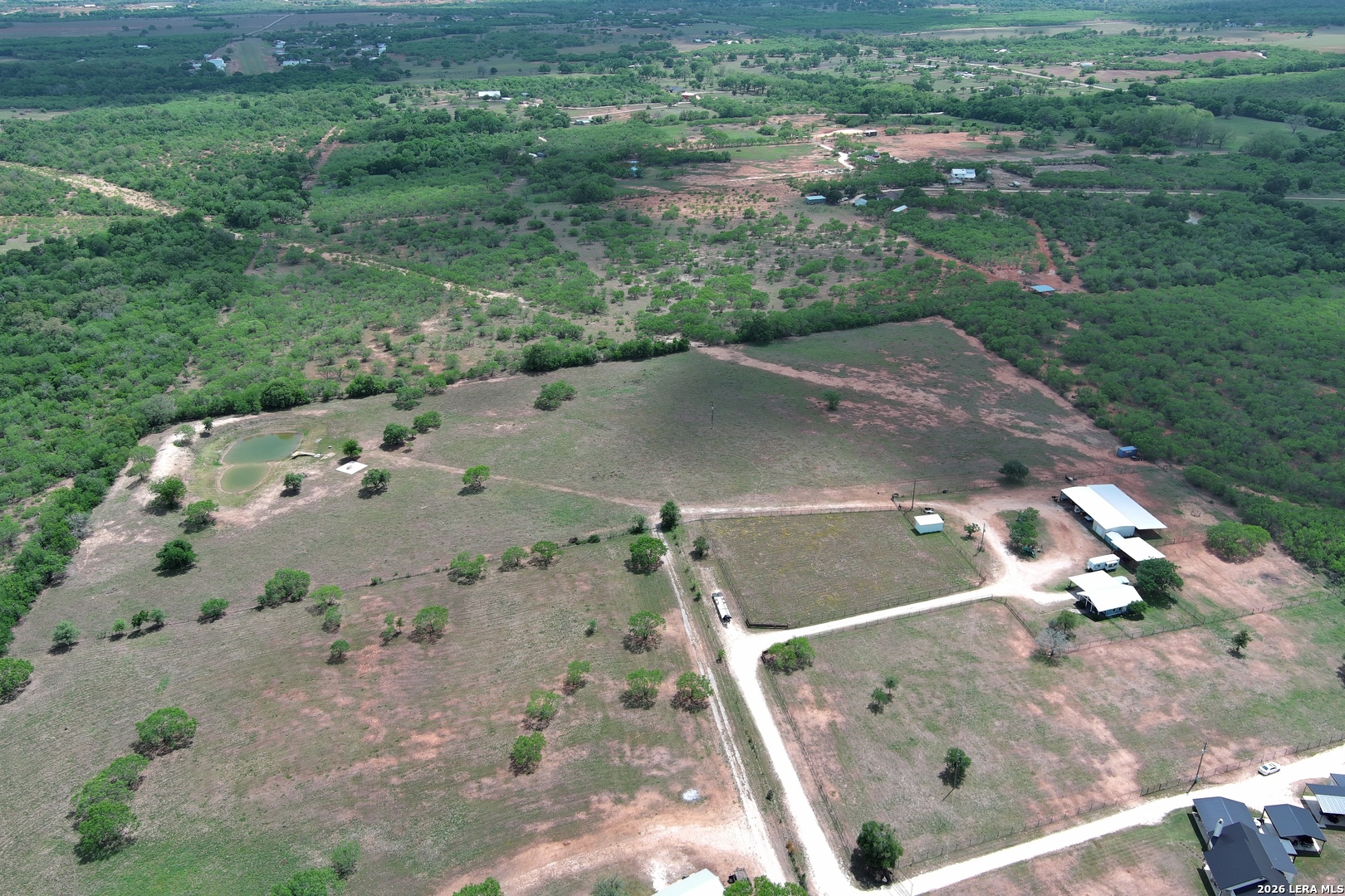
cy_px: 448
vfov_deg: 45.0
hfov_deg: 63.7
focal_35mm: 29
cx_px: 672
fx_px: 1083
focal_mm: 10.57
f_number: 2.8
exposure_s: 1/1115
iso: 100
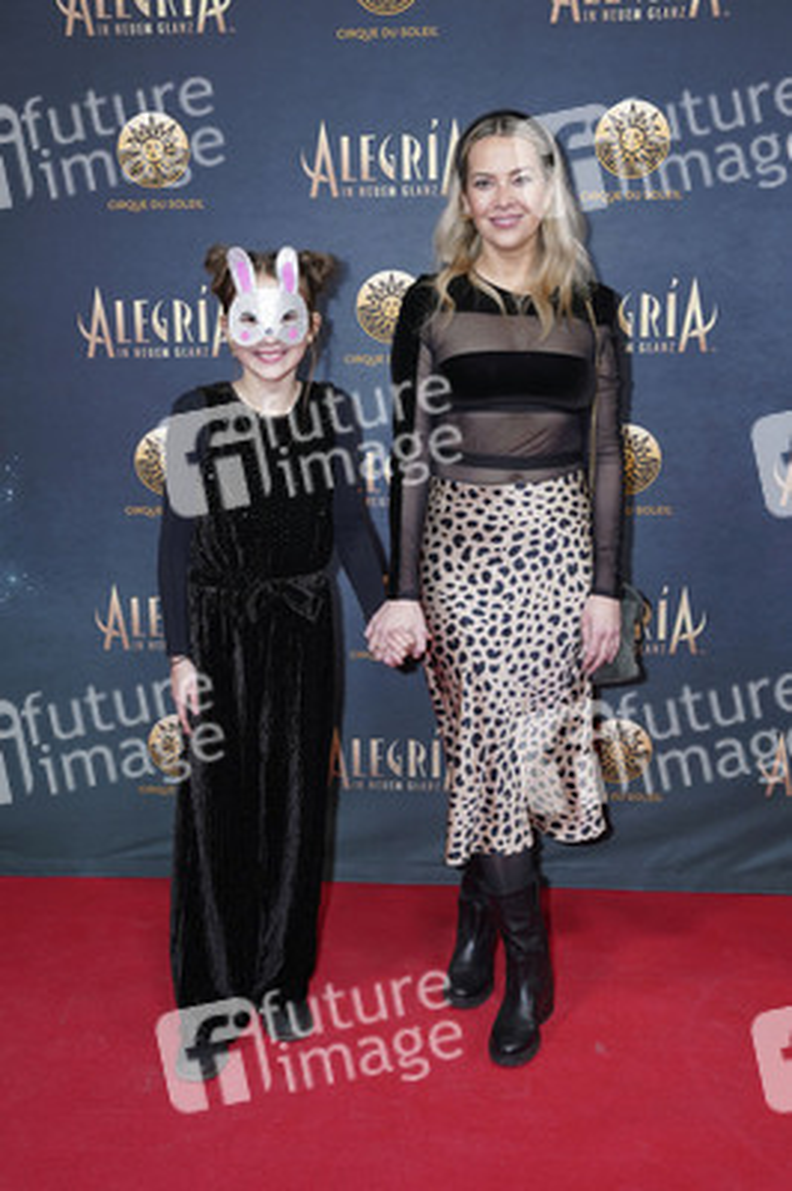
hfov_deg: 35.9
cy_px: 596
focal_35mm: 37
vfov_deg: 51.9
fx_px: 1223
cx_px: 396
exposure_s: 1/200
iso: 2000
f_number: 5.6
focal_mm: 37
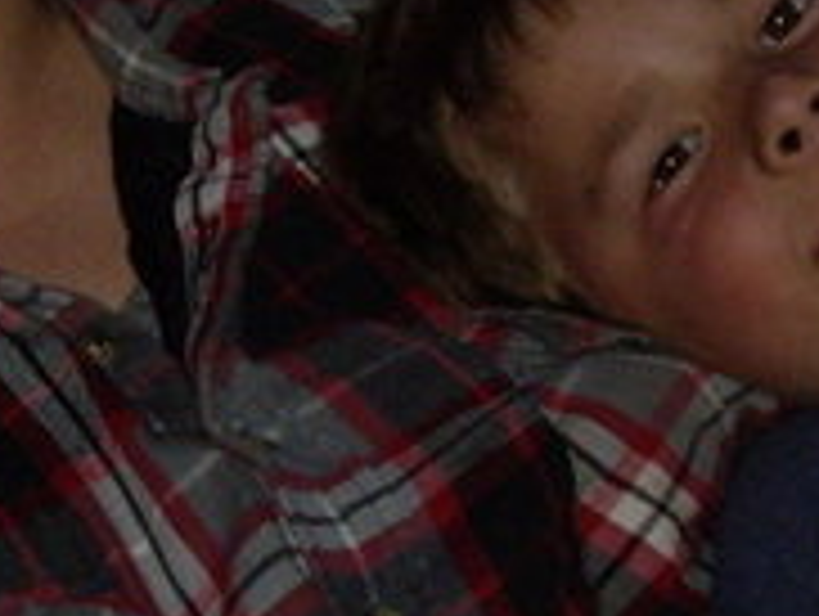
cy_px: 265
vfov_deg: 3.7
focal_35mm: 400
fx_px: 9476
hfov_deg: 4.9
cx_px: -68
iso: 200
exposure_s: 1/125
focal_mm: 18.6
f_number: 5.2
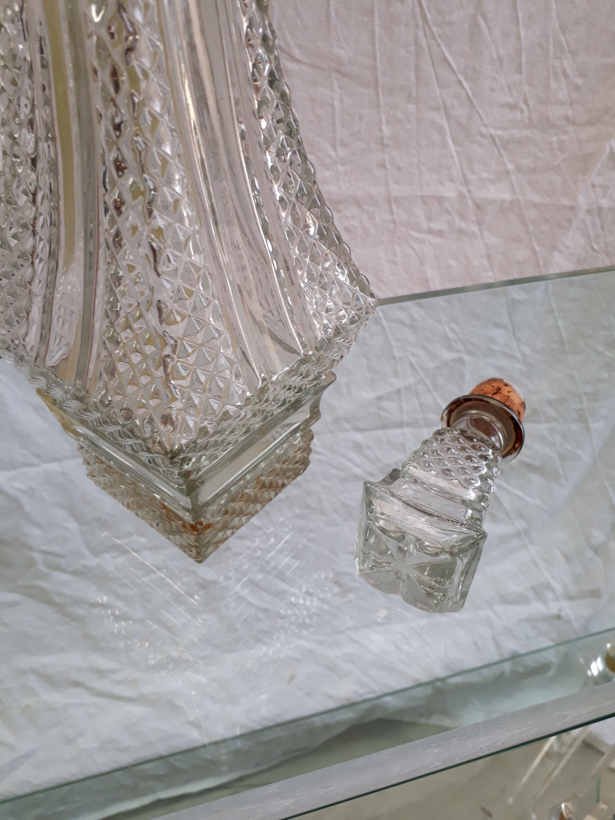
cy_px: 410
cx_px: 308
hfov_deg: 51.4
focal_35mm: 27
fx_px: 640
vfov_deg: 65.3
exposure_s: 1/150
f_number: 1.9
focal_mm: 3.6
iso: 40
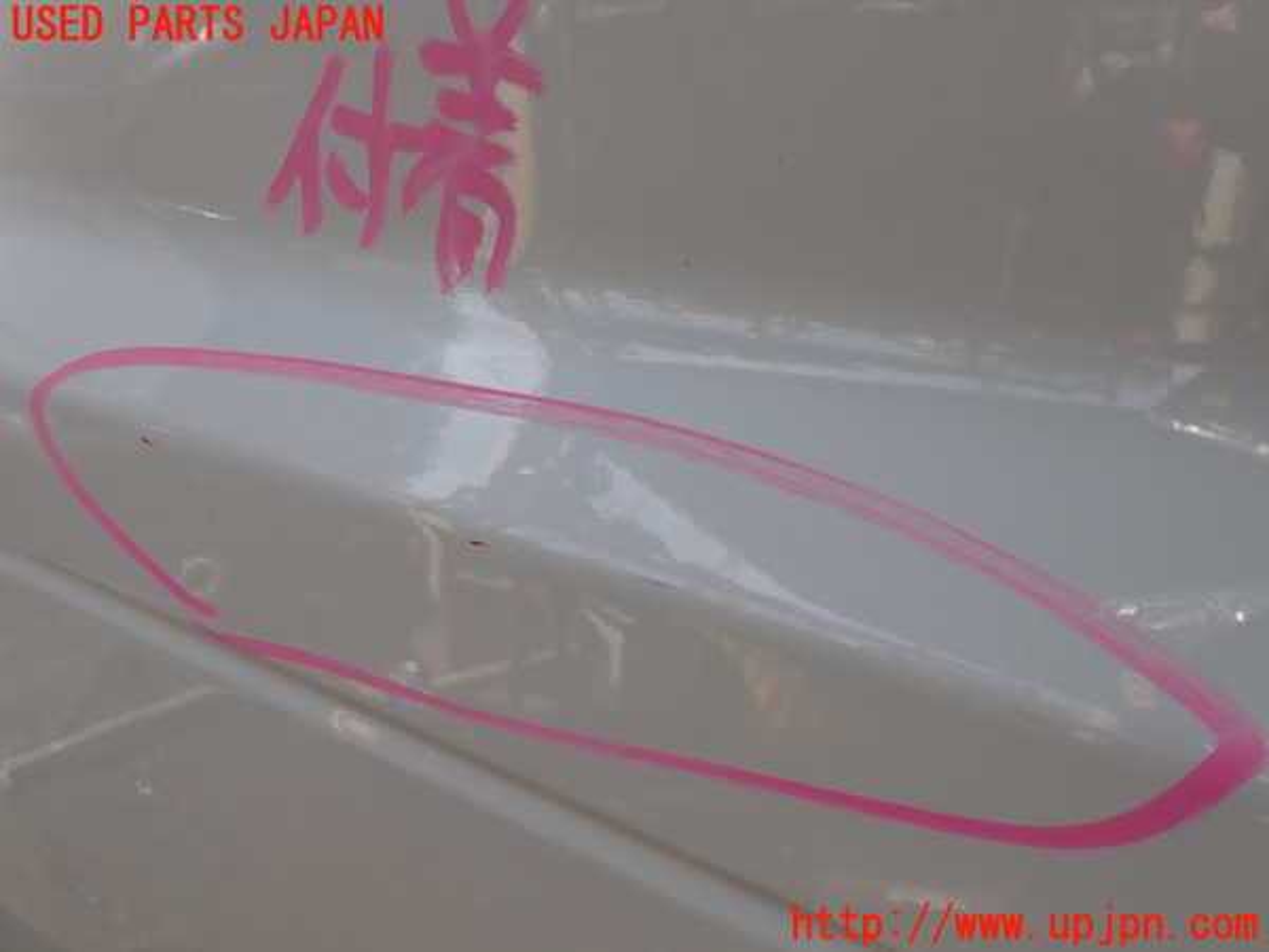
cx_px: 634
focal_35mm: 30
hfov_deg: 60.0
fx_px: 1100
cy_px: 476
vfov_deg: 46.8
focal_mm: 5.4
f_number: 3.2
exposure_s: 1/400
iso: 100
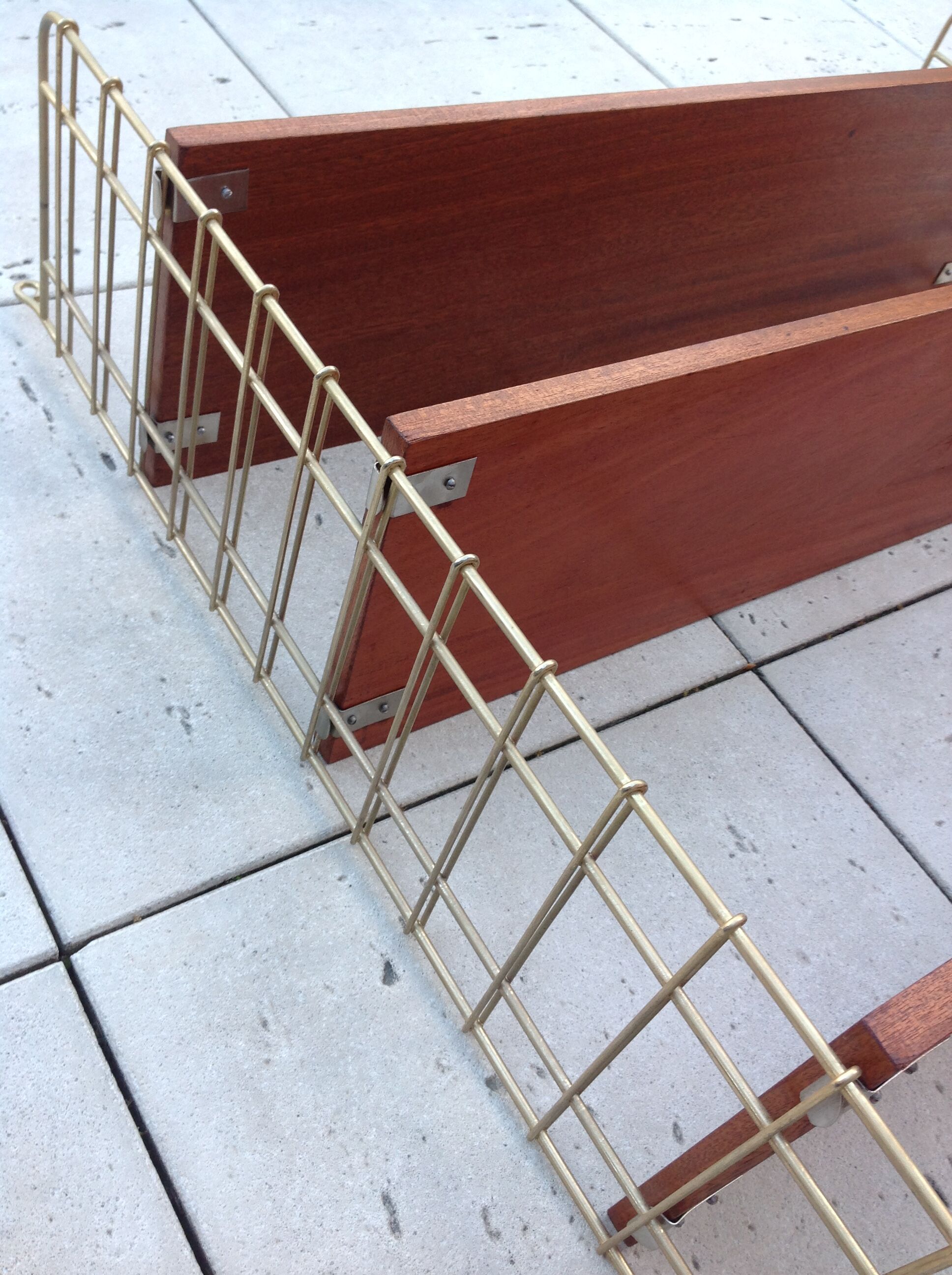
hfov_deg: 40.6
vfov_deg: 52.7
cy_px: 638
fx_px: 1287
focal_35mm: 35
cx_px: 476
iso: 50
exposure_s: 1/30
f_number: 2.4
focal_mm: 4.28
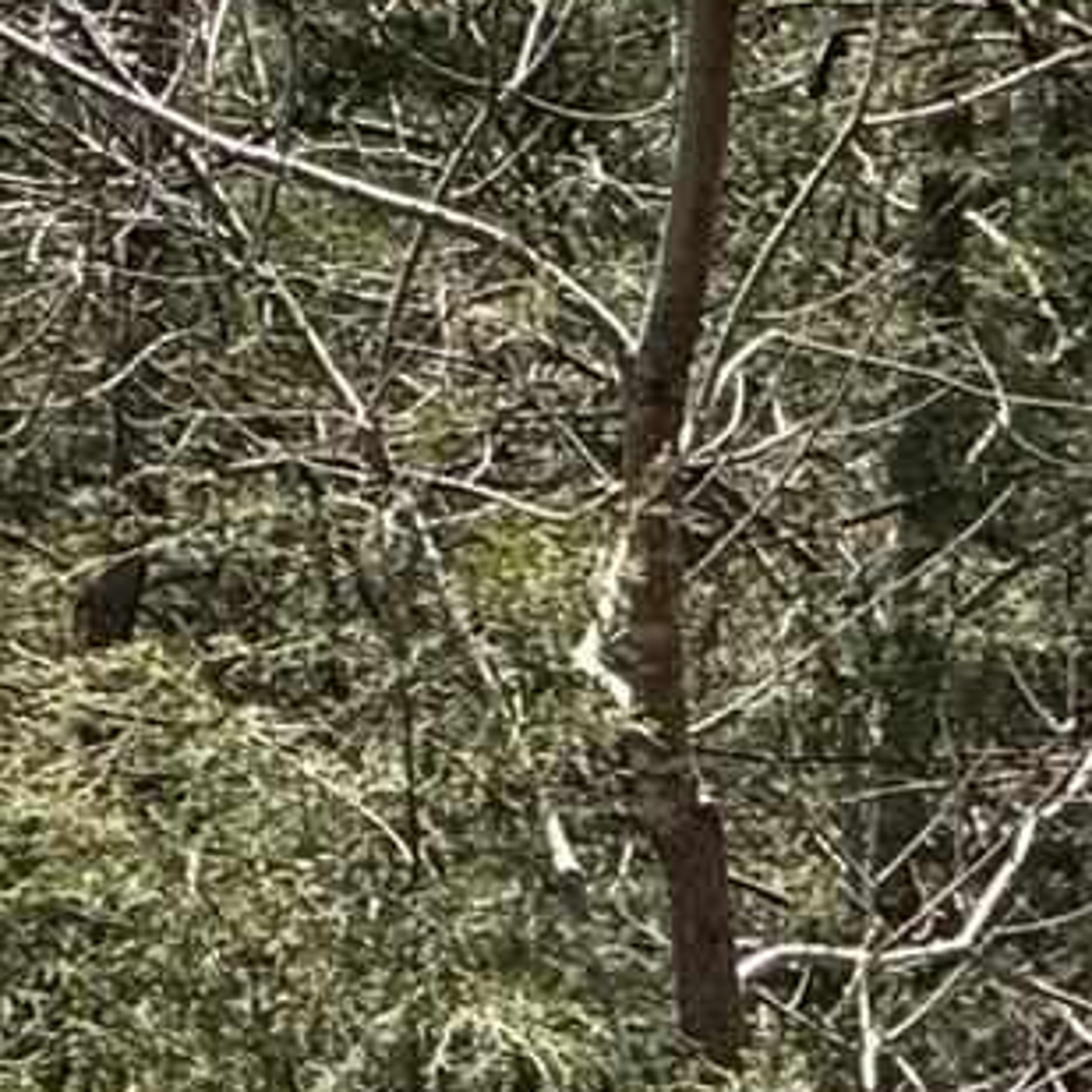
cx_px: 276
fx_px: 25126
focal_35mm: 704
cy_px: -216
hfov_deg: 2.5
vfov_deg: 2.5
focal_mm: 15.66
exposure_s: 1/1080
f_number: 2.8
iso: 64
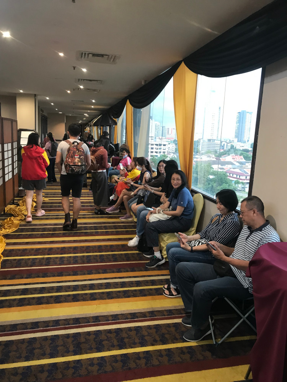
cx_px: 144
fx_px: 310
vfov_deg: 63.4
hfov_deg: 49.7
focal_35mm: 28
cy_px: 191
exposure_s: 1/17
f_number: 1.8
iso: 50
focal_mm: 3.99
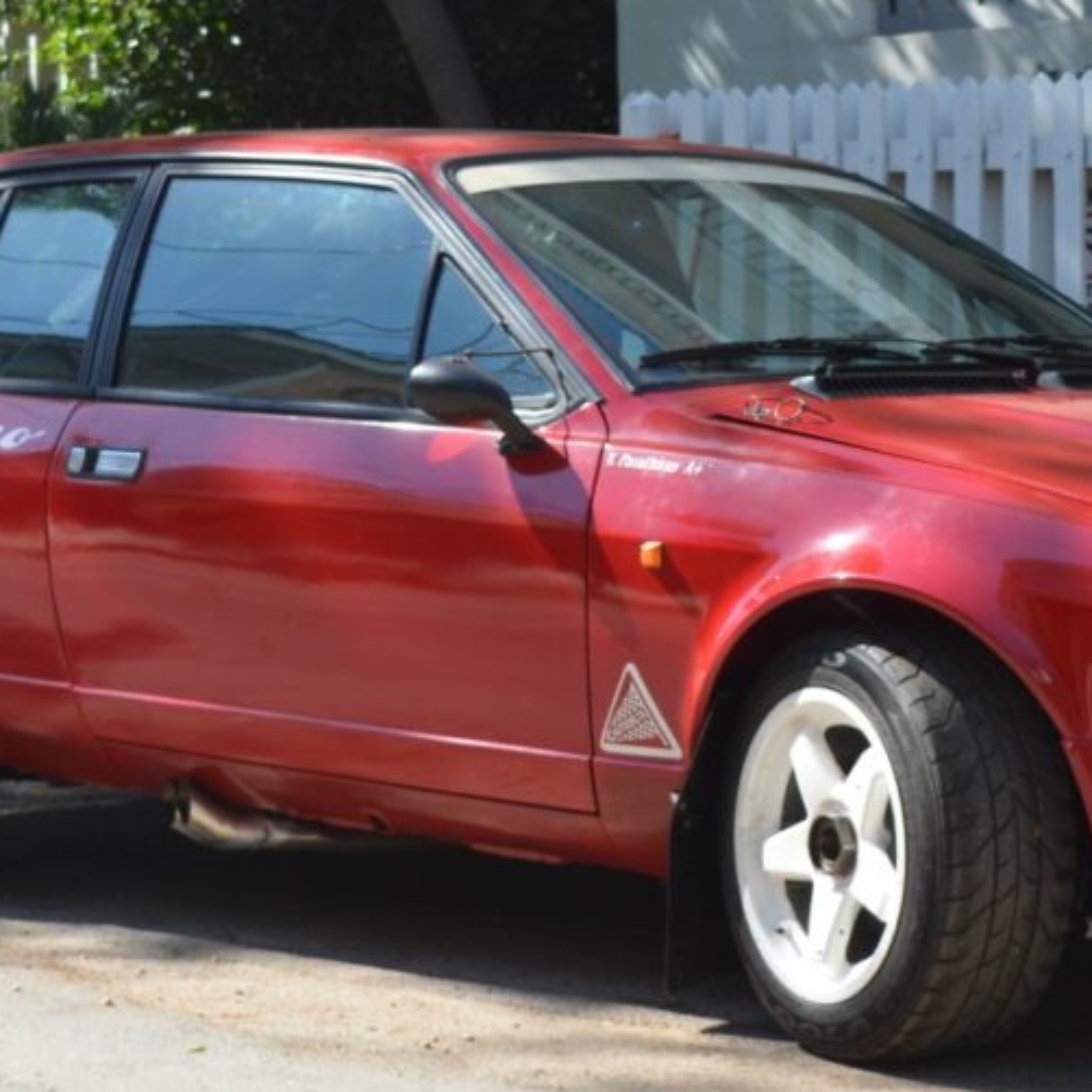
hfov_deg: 14.9
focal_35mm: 117
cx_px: 727
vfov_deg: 14.9
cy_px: 396
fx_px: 4180
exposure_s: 1/400
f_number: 7.1
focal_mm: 35
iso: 200
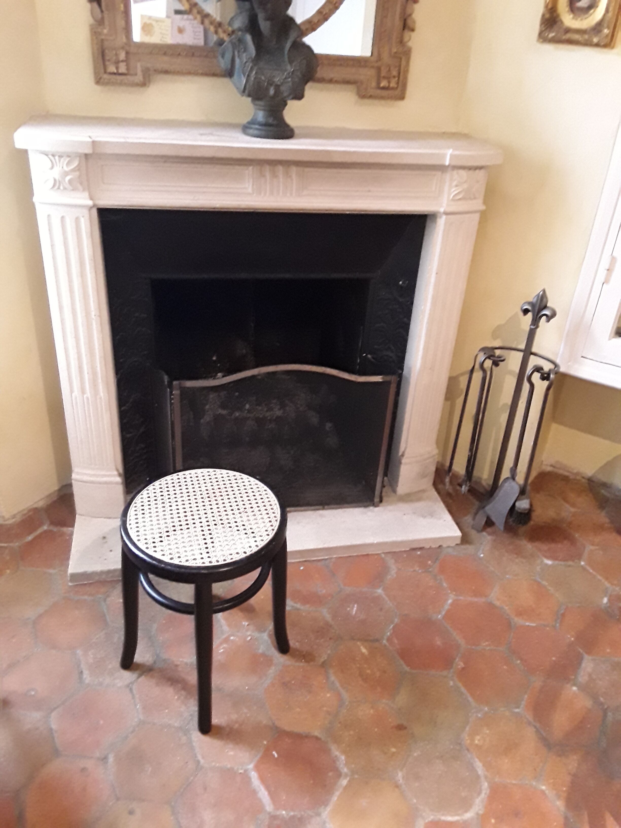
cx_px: 310
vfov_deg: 65.3
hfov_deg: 51.4
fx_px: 646
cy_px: 414
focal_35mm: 27
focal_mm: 2.91
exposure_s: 1/17
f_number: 1.9
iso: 640
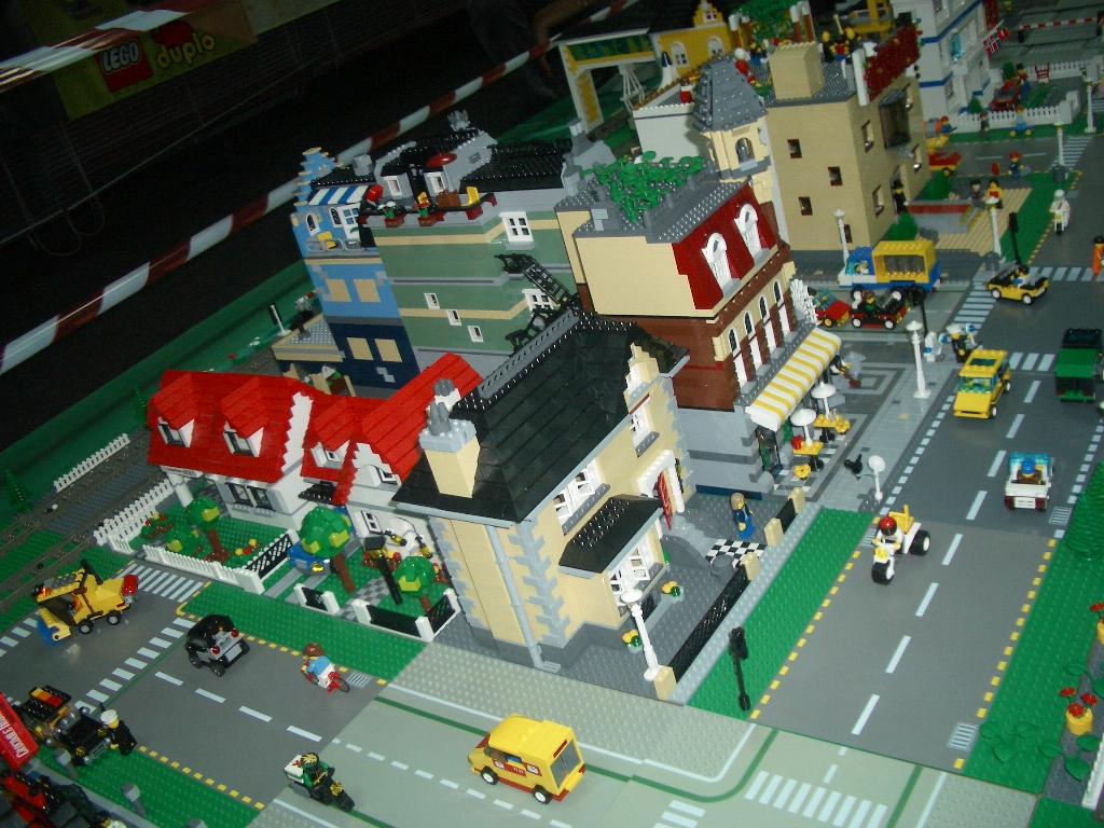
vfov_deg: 40.7
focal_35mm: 35
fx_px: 1116
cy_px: 414
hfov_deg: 52.6
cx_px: 552
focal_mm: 5.8
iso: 100
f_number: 2.6
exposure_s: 1/60
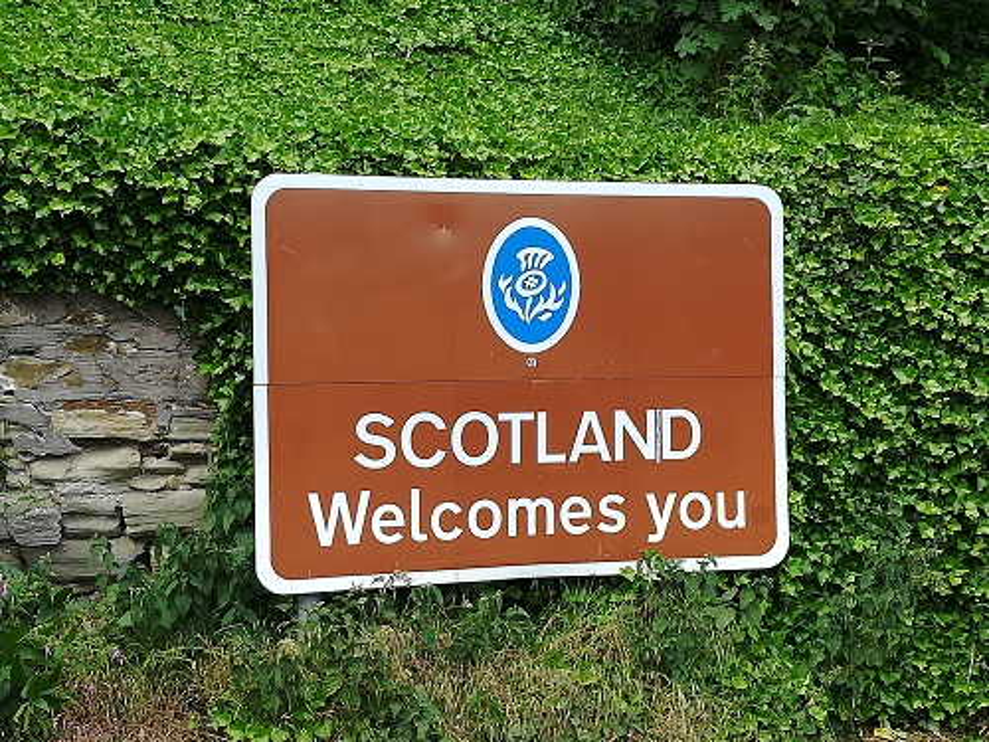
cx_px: 494
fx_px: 1486
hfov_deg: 36.8
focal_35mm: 52
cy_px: 371
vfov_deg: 28.0
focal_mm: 3.83
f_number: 2.2
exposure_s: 1/302
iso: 50
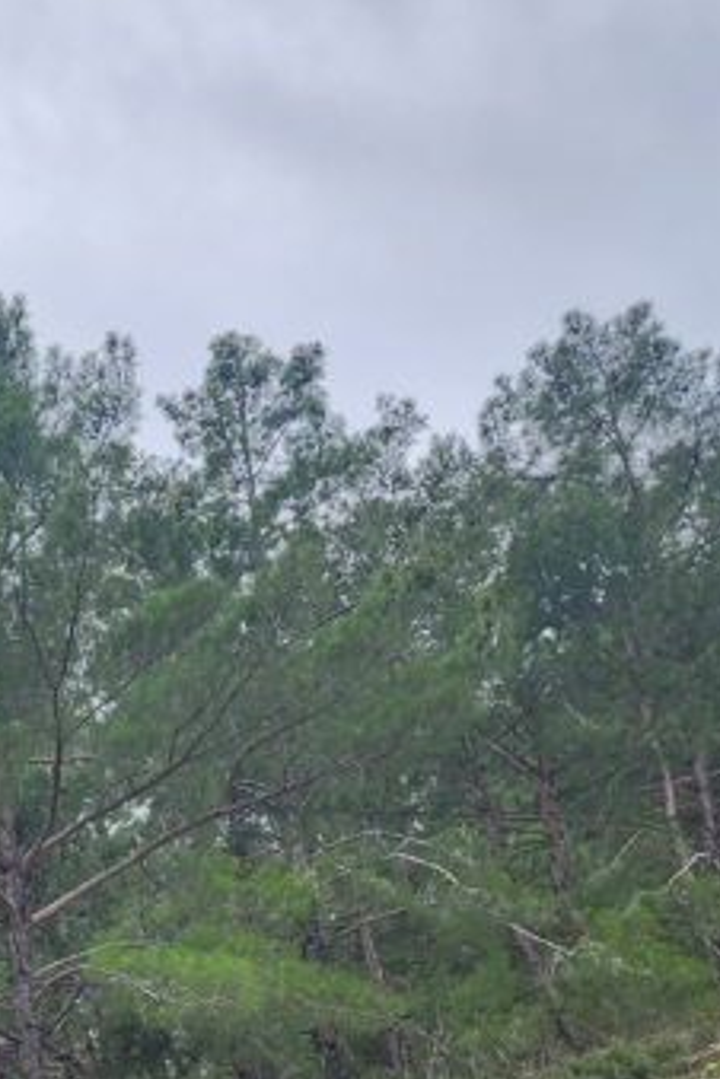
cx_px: -350
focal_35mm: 74
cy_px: 1200
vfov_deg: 25.3
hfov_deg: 16.8
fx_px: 2220
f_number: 1.8
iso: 12
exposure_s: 1/348
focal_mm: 6.4
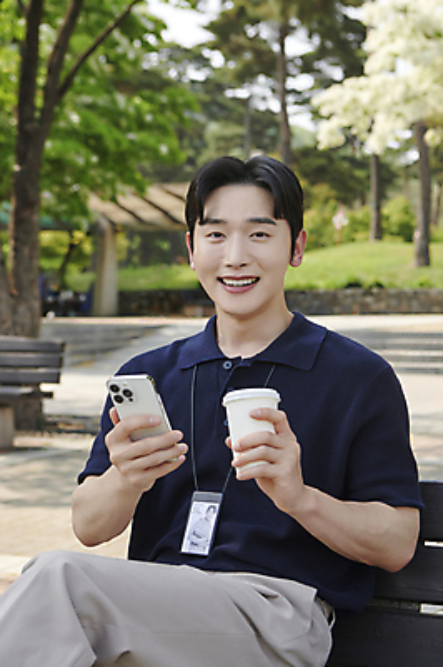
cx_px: 222
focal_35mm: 74
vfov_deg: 27.4
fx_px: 1368
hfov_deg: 18.4
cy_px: 334
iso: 160
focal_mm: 62
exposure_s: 1/320
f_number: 5.6
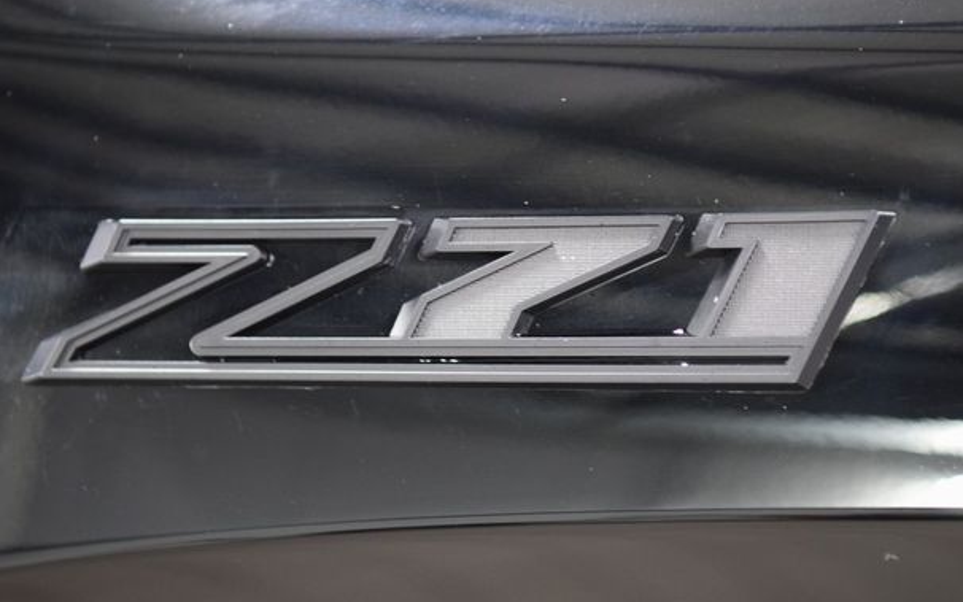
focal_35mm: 113
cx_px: 496
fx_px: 2966
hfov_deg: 18.4
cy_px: 284
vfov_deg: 11.6
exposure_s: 1/20
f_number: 2.8
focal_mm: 70
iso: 1600
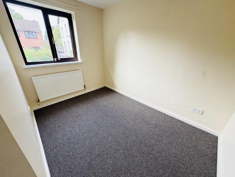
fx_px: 95
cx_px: 118
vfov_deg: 85.7
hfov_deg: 102.1
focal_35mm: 14
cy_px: 88
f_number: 2.2
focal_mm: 2.22
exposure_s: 1/99
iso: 80
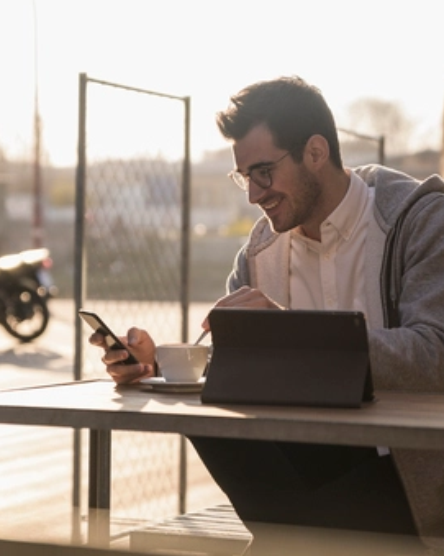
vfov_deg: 17.8
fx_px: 1775
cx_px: 187
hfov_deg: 14.3
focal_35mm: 108
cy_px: 254
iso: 200
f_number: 2.8
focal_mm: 65
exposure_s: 1/1000
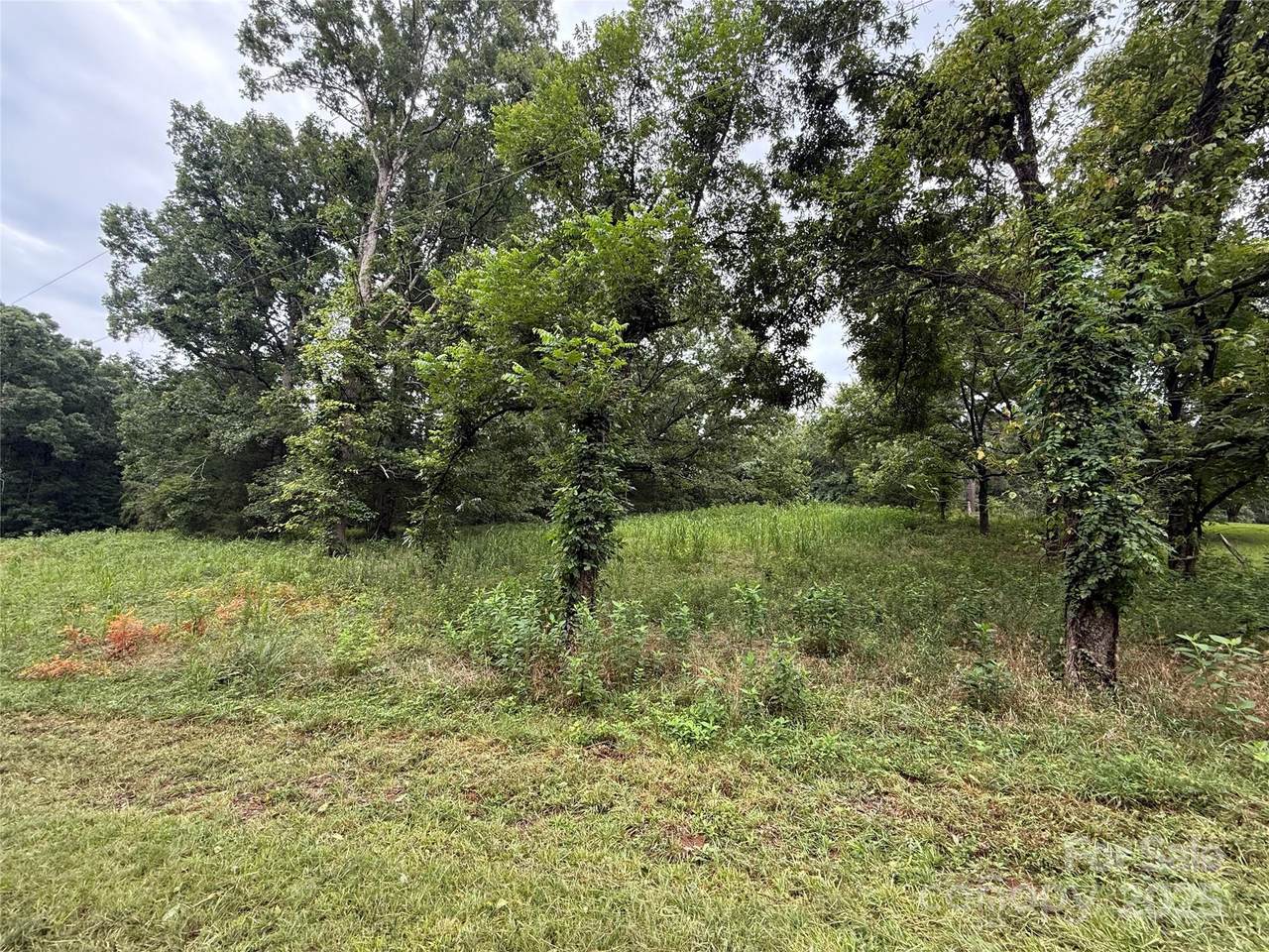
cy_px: 476
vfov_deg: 85.7
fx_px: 513
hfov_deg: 102.1
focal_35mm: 14
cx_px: 634
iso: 64
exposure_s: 1/130
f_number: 2.2
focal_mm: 2.22
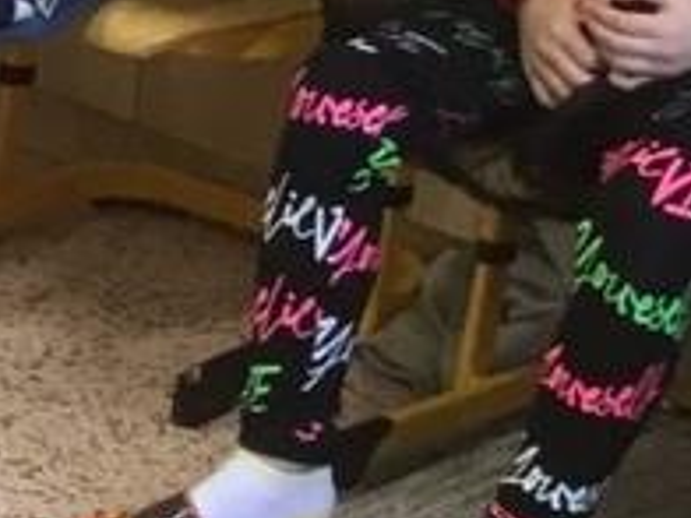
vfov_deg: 6.9
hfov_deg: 8.6
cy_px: -377
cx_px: -871
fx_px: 4232
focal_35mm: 212
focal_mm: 3.3
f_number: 2.4
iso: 80
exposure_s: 1/33
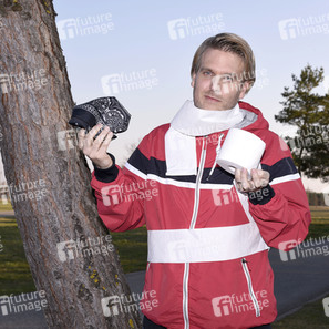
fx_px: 720
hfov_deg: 25.6
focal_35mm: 67
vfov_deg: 25.7
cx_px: 211
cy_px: 165
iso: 200
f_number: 9
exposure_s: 1/160
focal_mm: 52
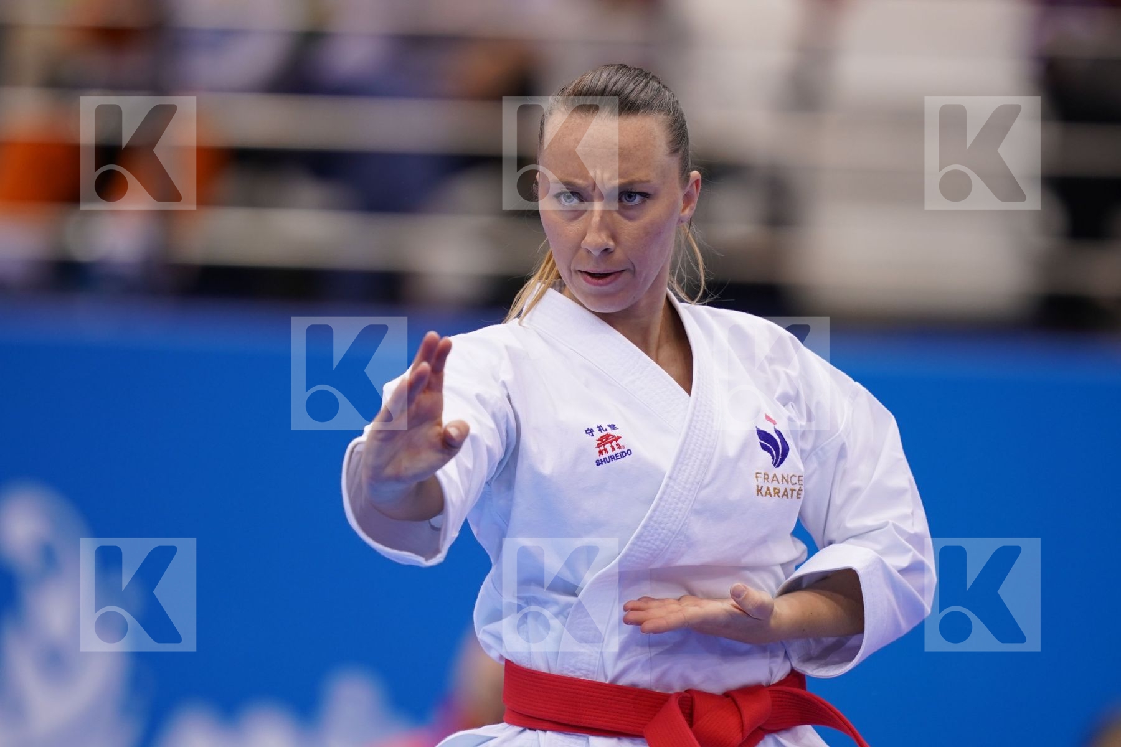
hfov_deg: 3.4
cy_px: 374
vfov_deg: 2.3
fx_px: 18682
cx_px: 560
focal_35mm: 600
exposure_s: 1/500
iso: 640
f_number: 2.8
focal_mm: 400
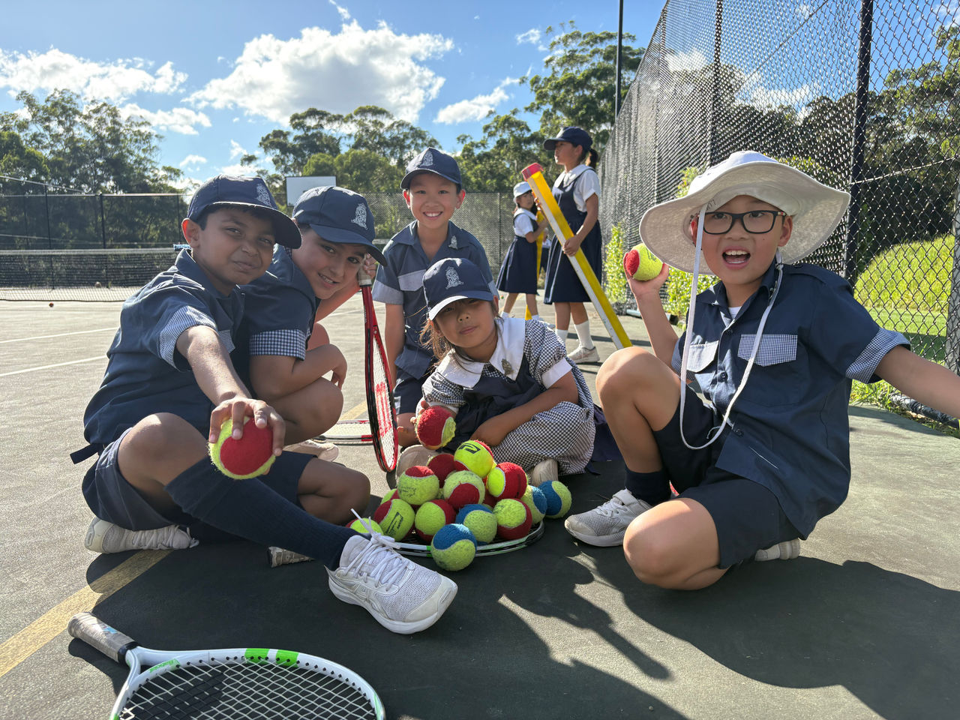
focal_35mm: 26
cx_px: 480
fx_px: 721
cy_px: 360
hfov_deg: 67.3
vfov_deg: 53.1
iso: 64
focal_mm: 5.96
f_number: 1.6
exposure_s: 1/1451
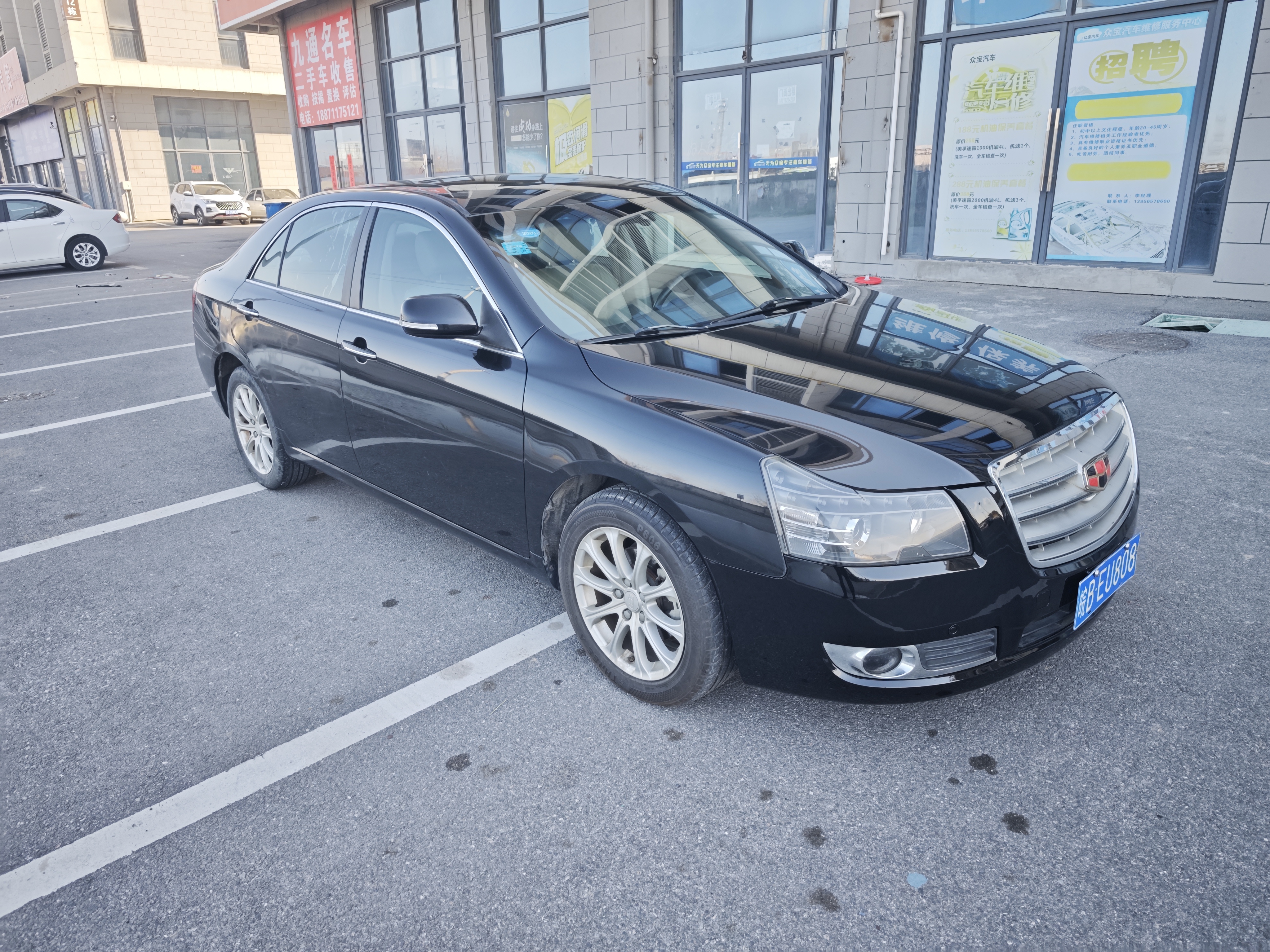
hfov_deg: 73.9
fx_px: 844
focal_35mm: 23
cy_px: 476
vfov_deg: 58.9
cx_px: 635
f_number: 1.62
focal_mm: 6.55
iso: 50
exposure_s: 1/306
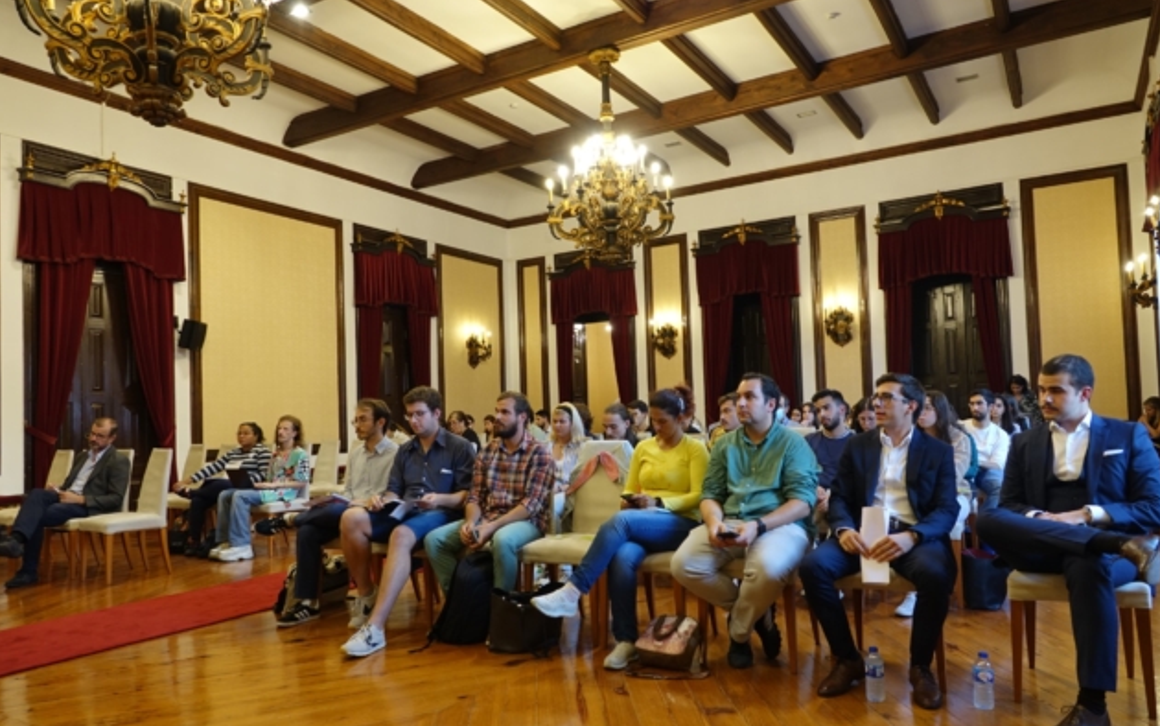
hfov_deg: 72.5
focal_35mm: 25
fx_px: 790
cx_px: 578
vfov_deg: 49.3
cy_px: 391
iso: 200
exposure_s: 1/30
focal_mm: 8.8
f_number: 2.4
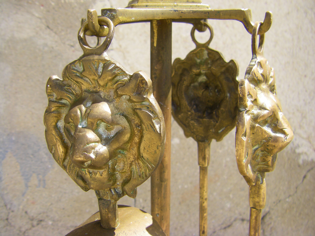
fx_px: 346
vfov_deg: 37.7
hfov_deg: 49.0
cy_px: 118
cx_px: 158
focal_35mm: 38
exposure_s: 1/200
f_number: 3.5
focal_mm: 6.3
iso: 64
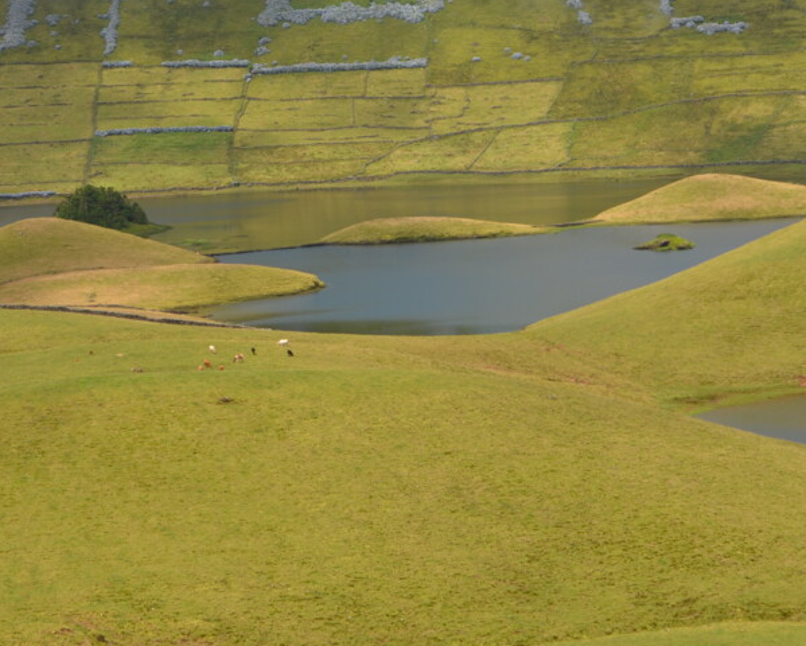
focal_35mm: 124
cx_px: 312
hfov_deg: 15.5
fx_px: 2954
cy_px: 338
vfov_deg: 12.5
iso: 100
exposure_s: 1/250
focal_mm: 55
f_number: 8
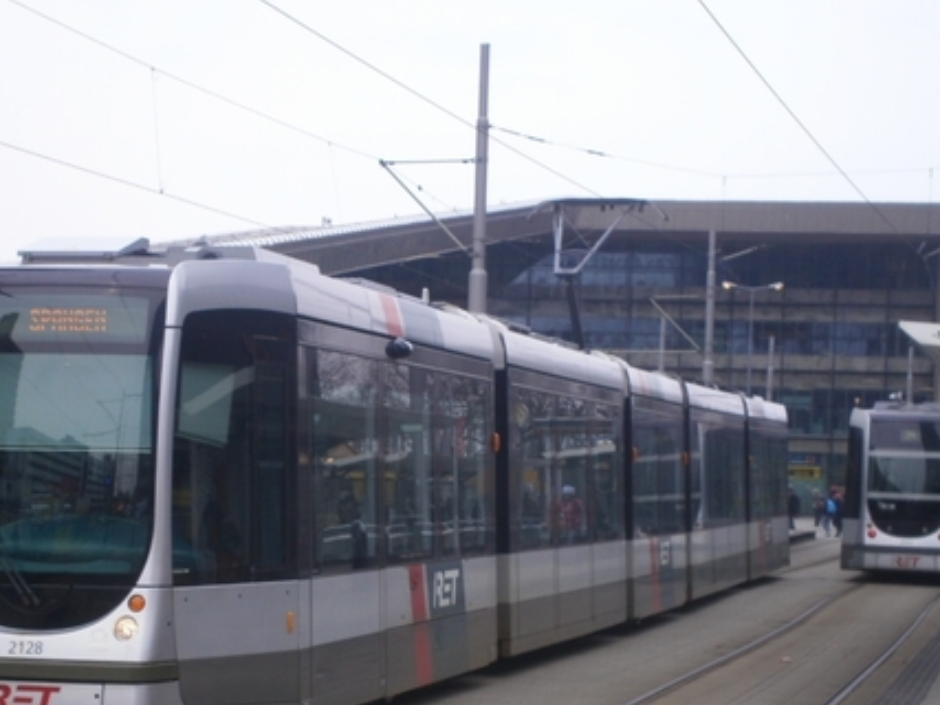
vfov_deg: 17.7
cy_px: 460
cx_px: 372
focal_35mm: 83
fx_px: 2253
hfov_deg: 23.5
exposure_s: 1/160
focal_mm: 10.3
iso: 100
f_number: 5.9
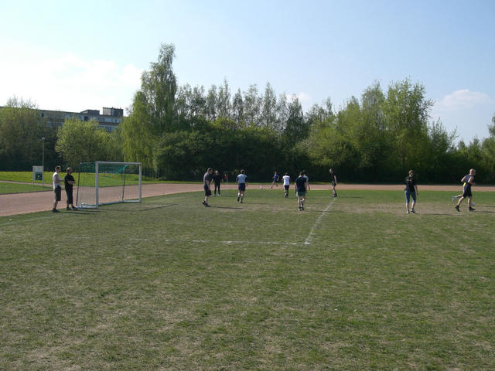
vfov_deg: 37.7
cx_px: 248
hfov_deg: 49.0
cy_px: 186
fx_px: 543
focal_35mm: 38
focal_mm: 6.3
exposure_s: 1/640
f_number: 4.4
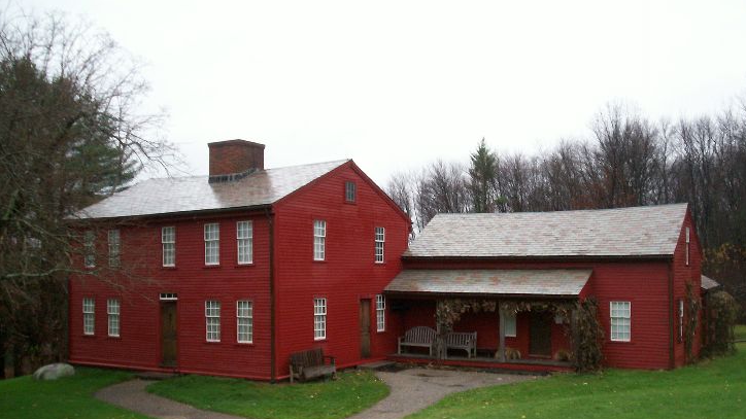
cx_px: 379
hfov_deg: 50.5
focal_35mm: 40
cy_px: 249
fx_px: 791
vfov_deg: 29.6
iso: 140
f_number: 4.5
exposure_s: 1/37.9
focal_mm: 5.9
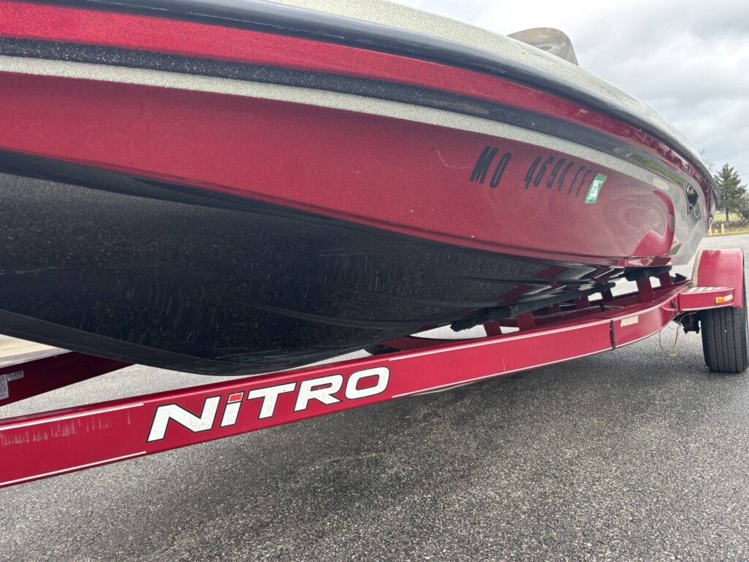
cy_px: 287
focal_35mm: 27
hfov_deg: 65.3
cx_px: 372
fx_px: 584
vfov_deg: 51.3
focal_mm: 5.96
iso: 50
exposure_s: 1/372
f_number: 1.6
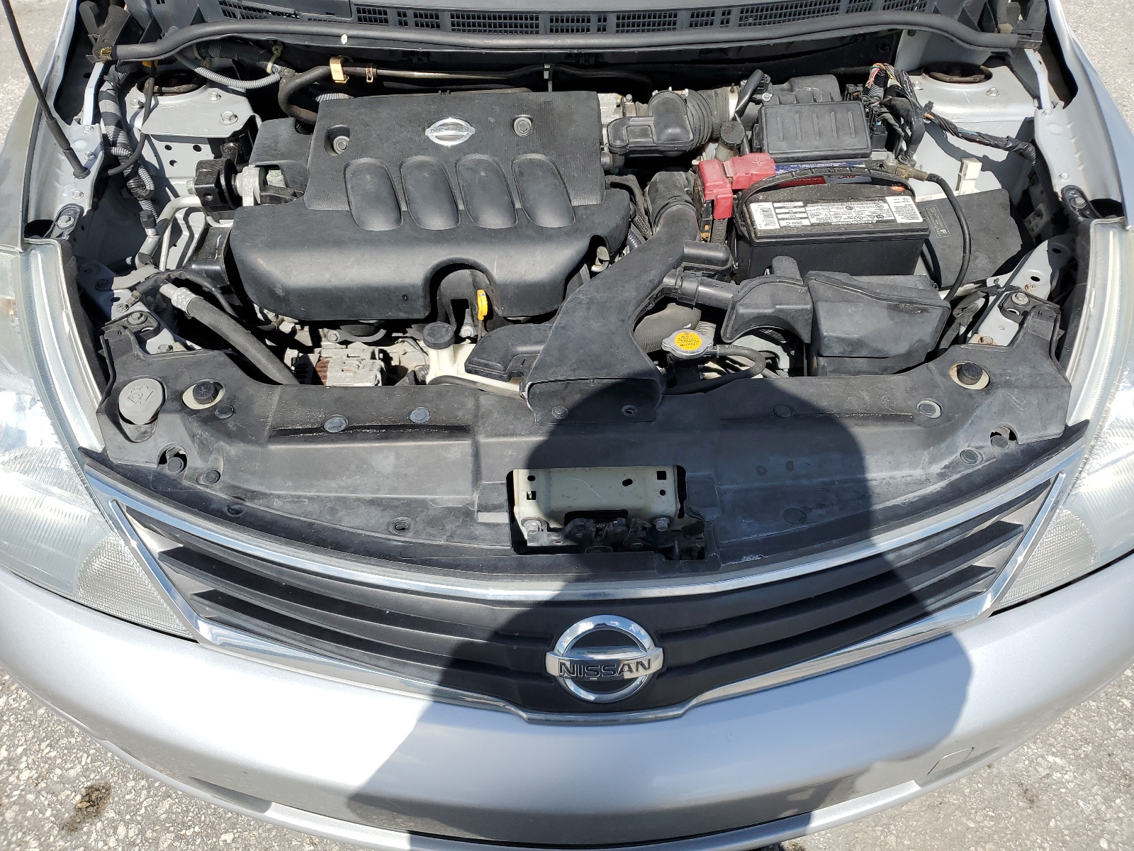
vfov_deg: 53.1
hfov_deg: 67.3
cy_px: 426
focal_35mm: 26
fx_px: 852
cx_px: 567
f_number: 1.5
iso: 50
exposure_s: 1/3333
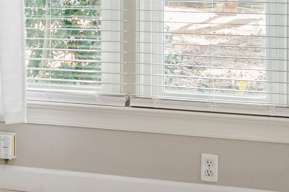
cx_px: 78
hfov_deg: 19.9
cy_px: -79
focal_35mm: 102
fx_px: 819
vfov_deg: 12.8
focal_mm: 10
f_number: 8
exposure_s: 3
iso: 100
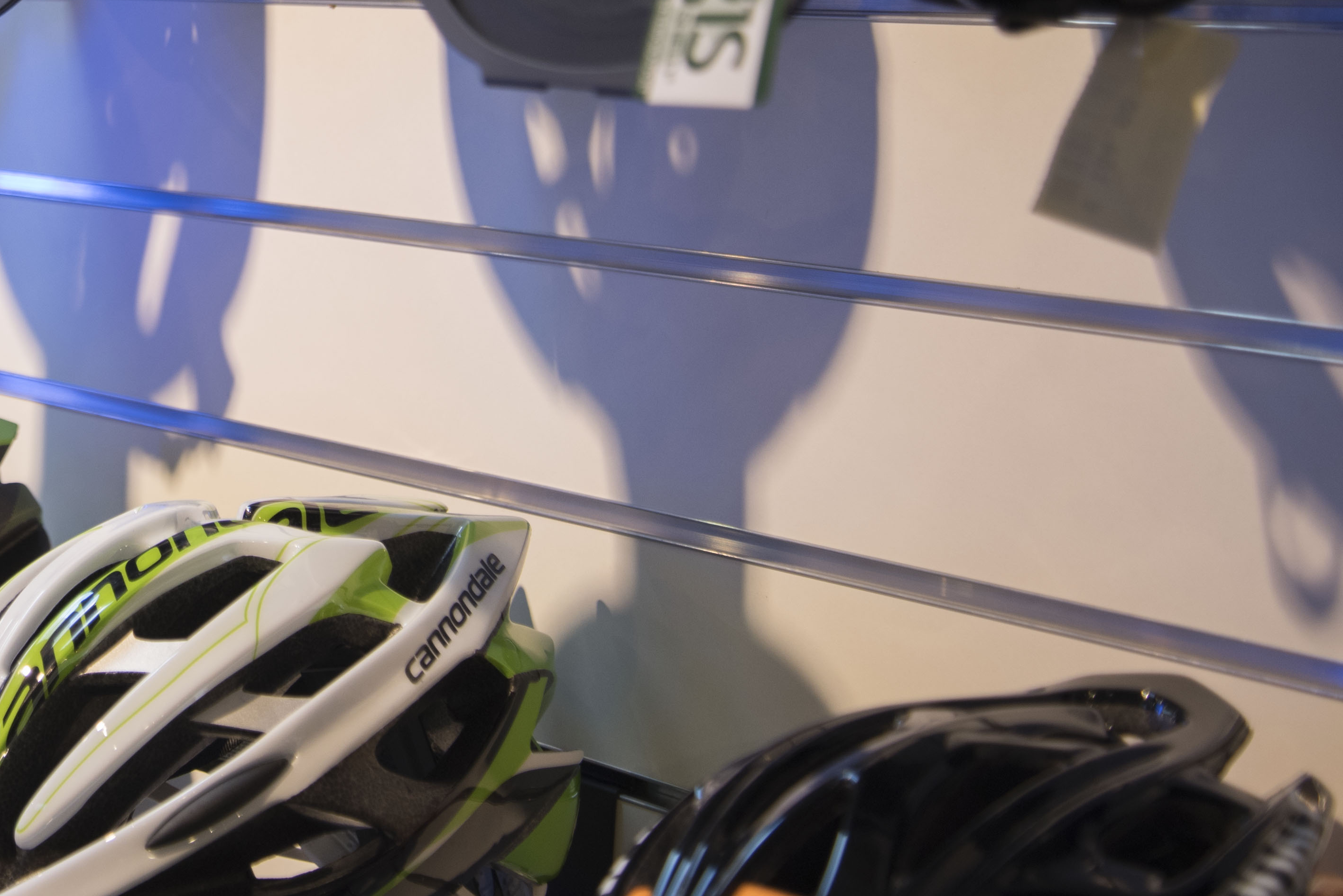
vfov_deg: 15.9
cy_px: 69
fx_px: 3172
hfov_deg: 22.9
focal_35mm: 85
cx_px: -23
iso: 400
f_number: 4.2
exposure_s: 1/40
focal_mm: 40
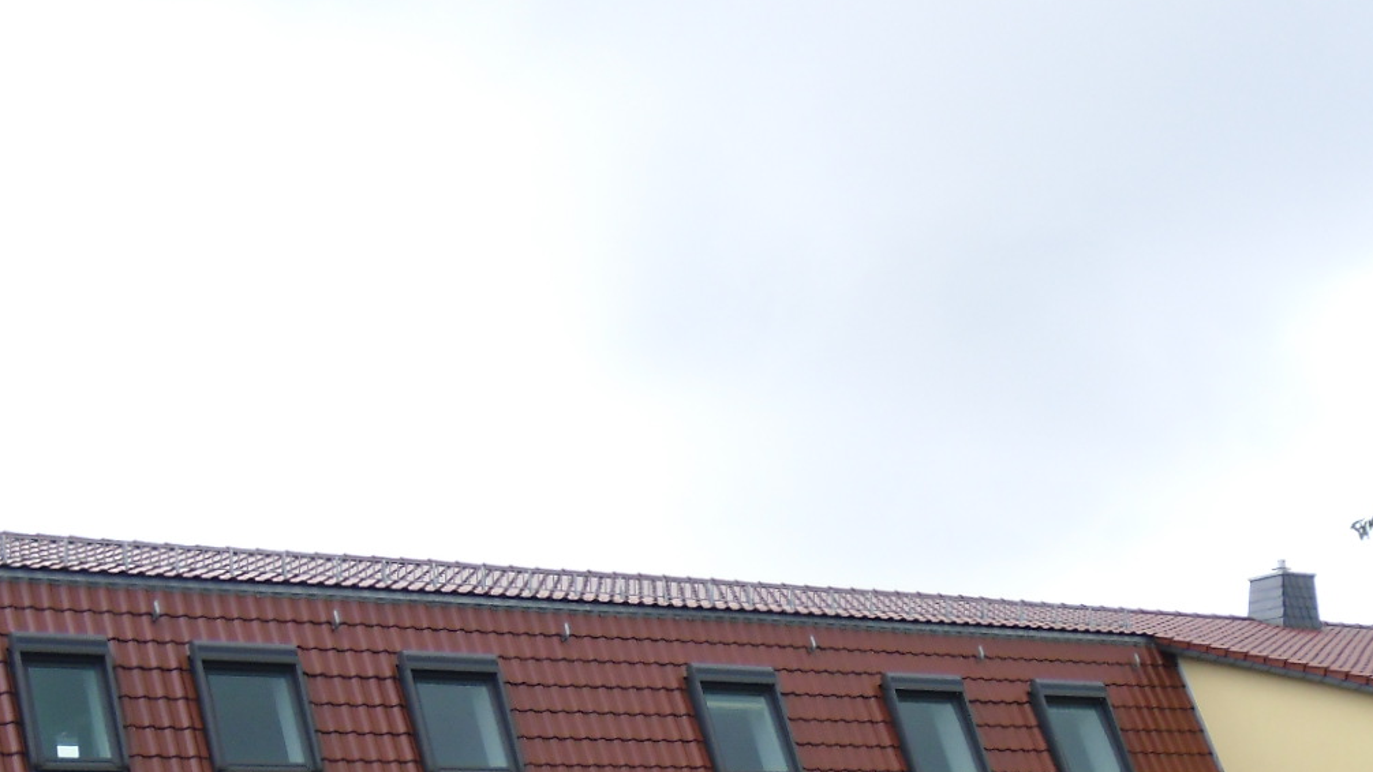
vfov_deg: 16.2
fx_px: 2585
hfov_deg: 29.7
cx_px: 662
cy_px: 962
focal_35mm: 71
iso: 100
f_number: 3.5
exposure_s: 1/200
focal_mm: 5.8
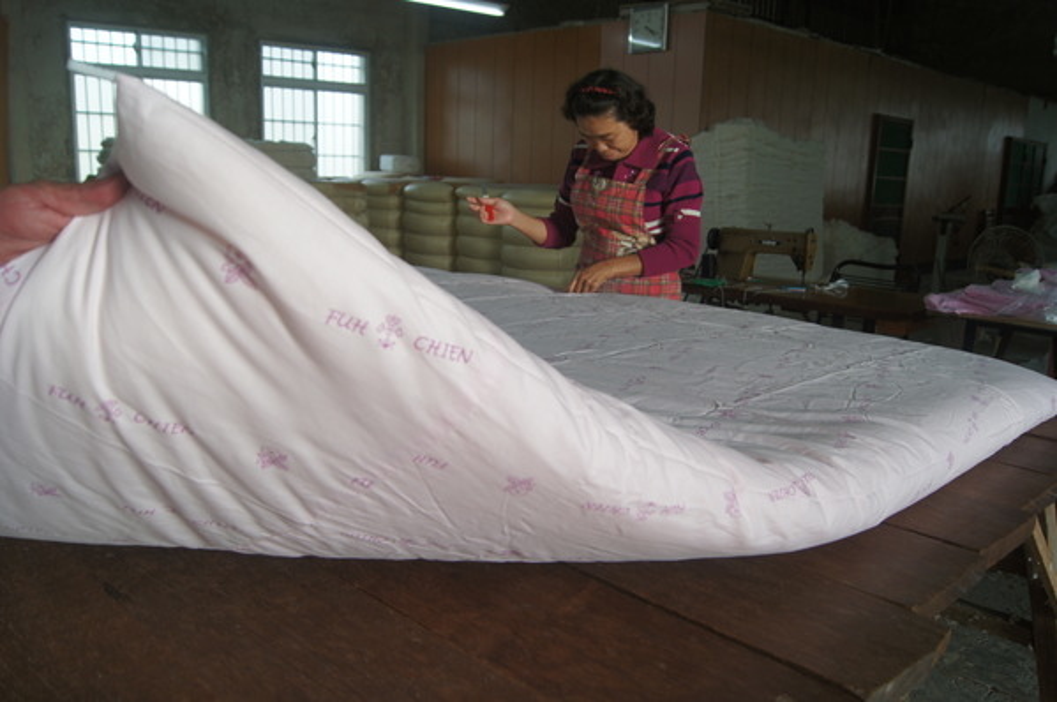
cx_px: 528
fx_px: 880
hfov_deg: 62.0
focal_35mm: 30
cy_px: 351
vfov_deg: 43.5
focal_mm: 20
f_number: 4.5
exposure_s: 1/60
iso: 100
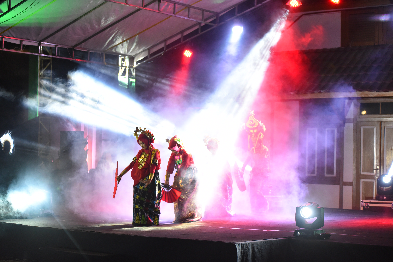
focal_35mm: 70
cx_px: 196
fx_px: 764
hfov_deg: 28.8
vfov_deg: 19.5
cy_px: 131
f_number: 2.8
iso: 2500
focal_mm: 70
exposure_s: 1/160
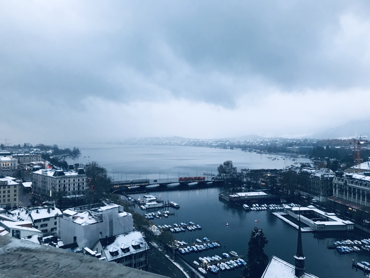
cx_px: 185
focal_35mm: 28
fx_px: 299
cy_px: 139
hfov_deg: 63.4
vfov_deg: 49.7
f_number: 1.8
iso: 32
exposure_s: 1/33
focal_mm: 3.99
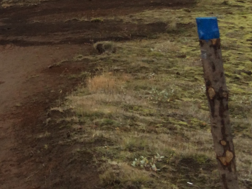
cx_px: -110
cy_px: 24
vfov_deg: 16.1
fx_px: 662
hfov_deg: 19.2
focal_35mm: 91
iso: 32
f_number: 2.2
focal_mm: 4.12
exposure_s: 1/1709
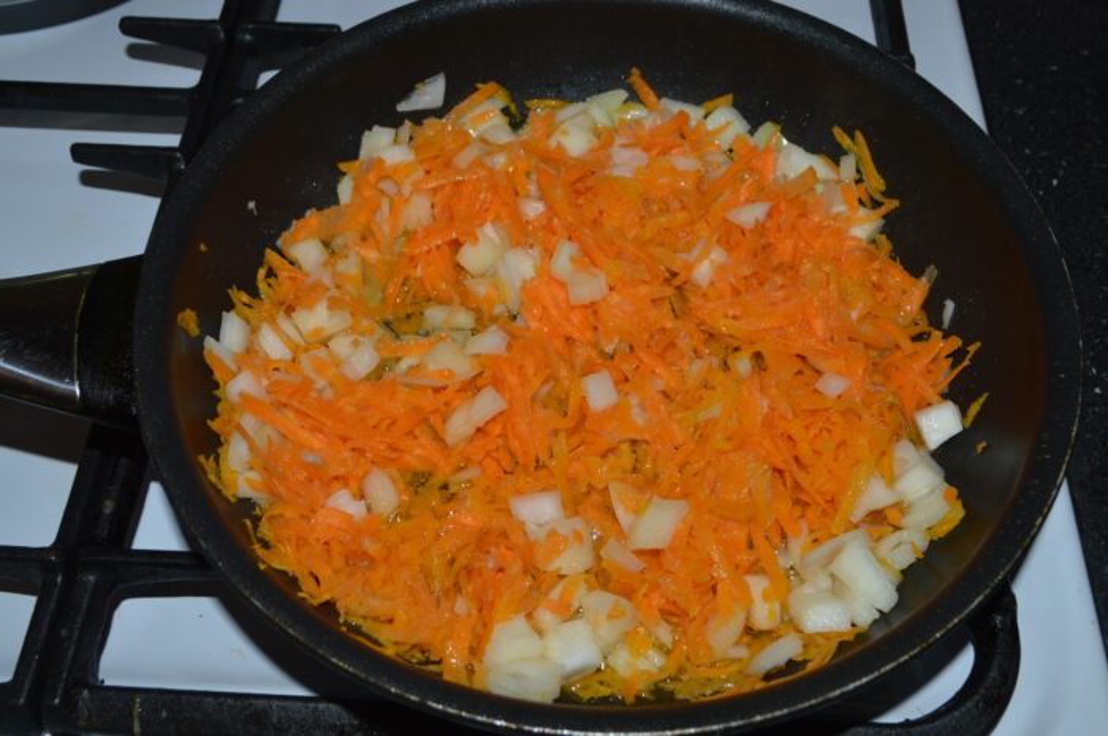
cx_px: 554
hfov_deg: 53.2
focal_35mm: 36
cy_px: 368
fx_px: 1107
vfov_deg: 36.8
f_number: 8
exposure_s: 1/60
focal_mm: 24
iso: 100
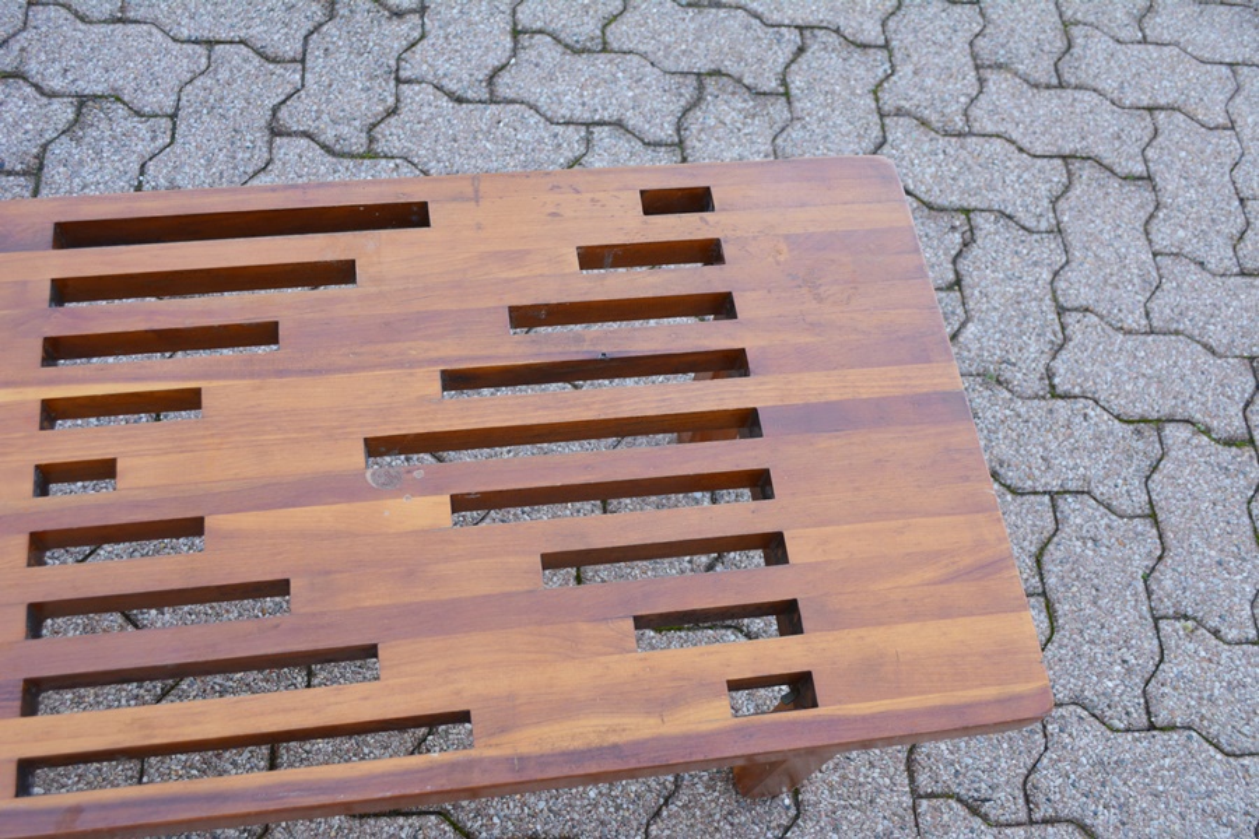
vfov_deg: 36.9
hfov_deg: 53.1
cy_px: 420
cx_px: 630
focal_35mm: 36
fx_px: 1259
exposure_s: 1/125
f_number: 5.6
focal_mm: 24
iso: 360
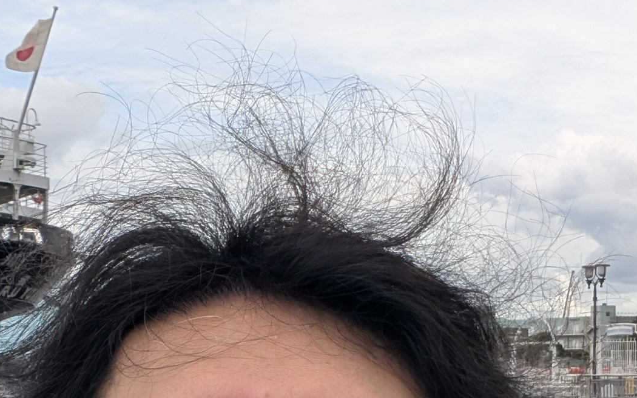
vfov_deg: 15.1
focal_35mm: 84
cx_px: 239
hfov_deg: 24.6
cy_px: 449
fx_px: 1458
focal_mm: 2.38
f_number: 2.2
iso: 33
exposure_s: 1/824
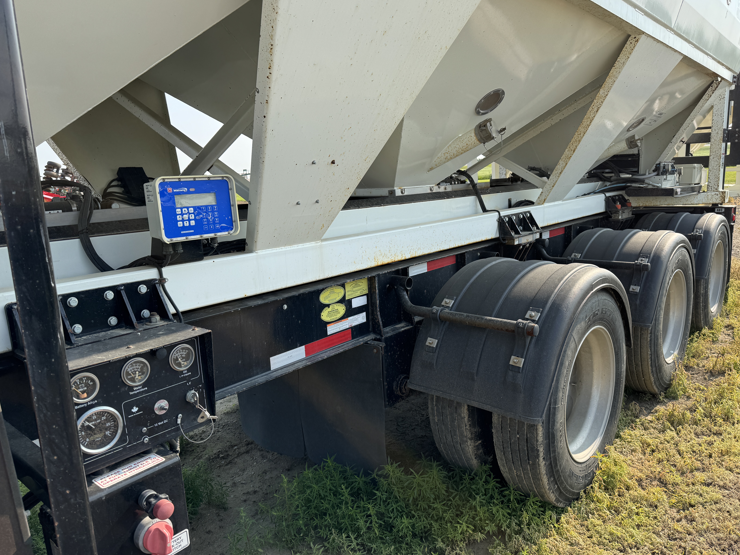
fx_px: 534
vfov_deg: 54.9
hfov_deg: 69.4
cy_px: 283
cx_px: 384
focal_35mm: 25
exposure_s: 1/1597
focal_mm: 6.76
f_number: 1.78
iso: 80
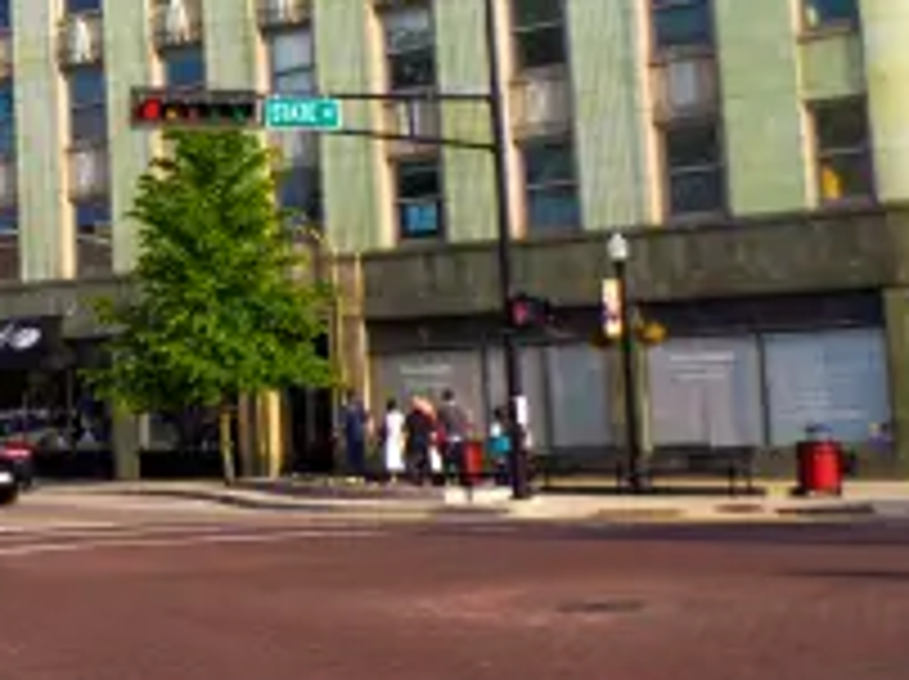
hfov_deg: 23.2
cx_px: -194
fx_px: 2020
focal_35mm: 77
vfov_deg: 18.9
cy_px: 128
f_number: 6.3
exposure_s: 1/250
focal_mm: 18
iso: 100
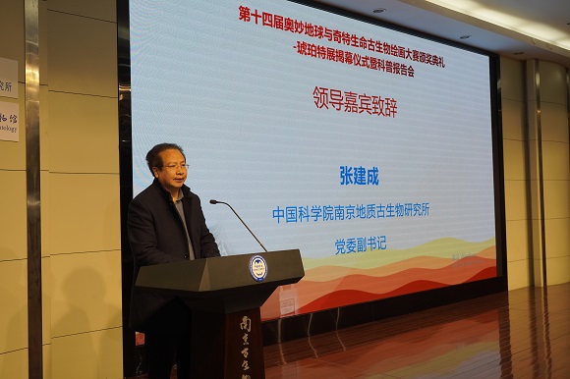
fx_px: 617
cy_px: 190
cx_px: 285
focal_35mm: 39
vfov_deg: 34.2
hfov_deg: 49.6
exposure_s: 1/160
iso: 320
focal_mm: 26
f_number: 4
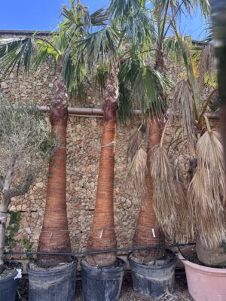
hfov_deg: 56.8
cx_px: 113
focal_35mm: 24
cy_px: 150
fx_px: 209
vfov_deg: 71.6
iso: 80
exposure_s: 1/829
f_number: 1.78
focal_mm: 6.86
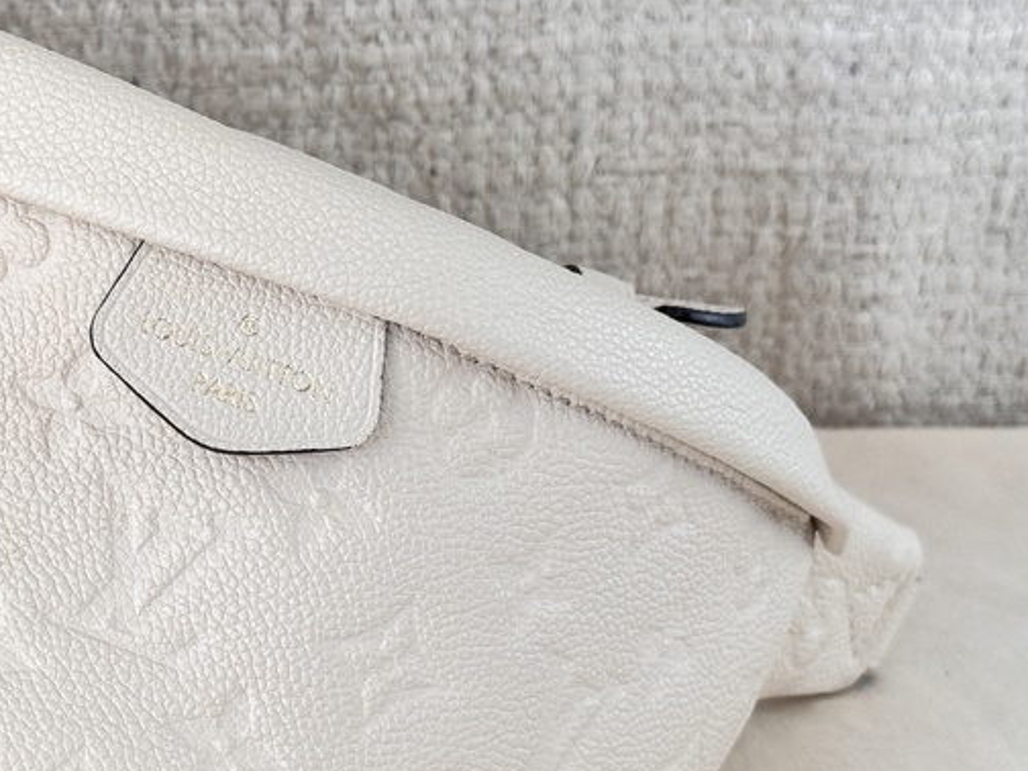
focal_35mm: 96
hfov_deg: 20.1
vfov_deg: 15.4
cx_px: 116
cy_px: 492
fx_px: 2851
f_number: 1.78
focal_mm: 6.76
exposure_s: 1/127
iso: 50
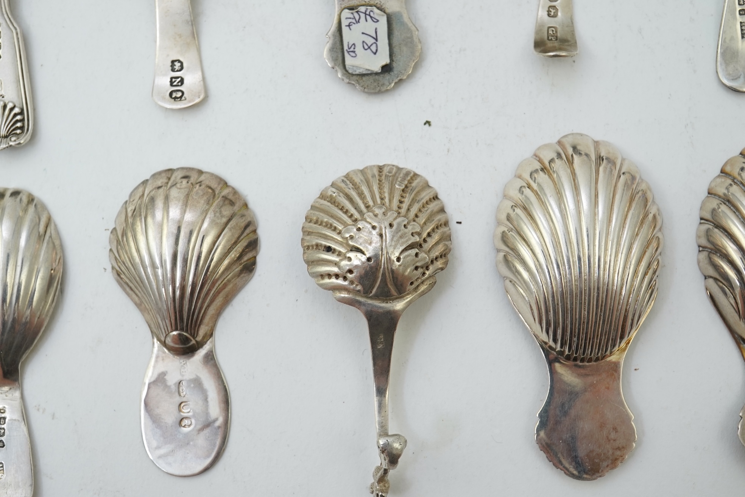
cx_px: 372
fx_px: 931
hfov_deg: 43.6
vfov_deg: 29.9
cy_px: 248
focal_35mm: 45
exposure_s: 1/50
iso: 320
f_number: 13
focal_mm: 30
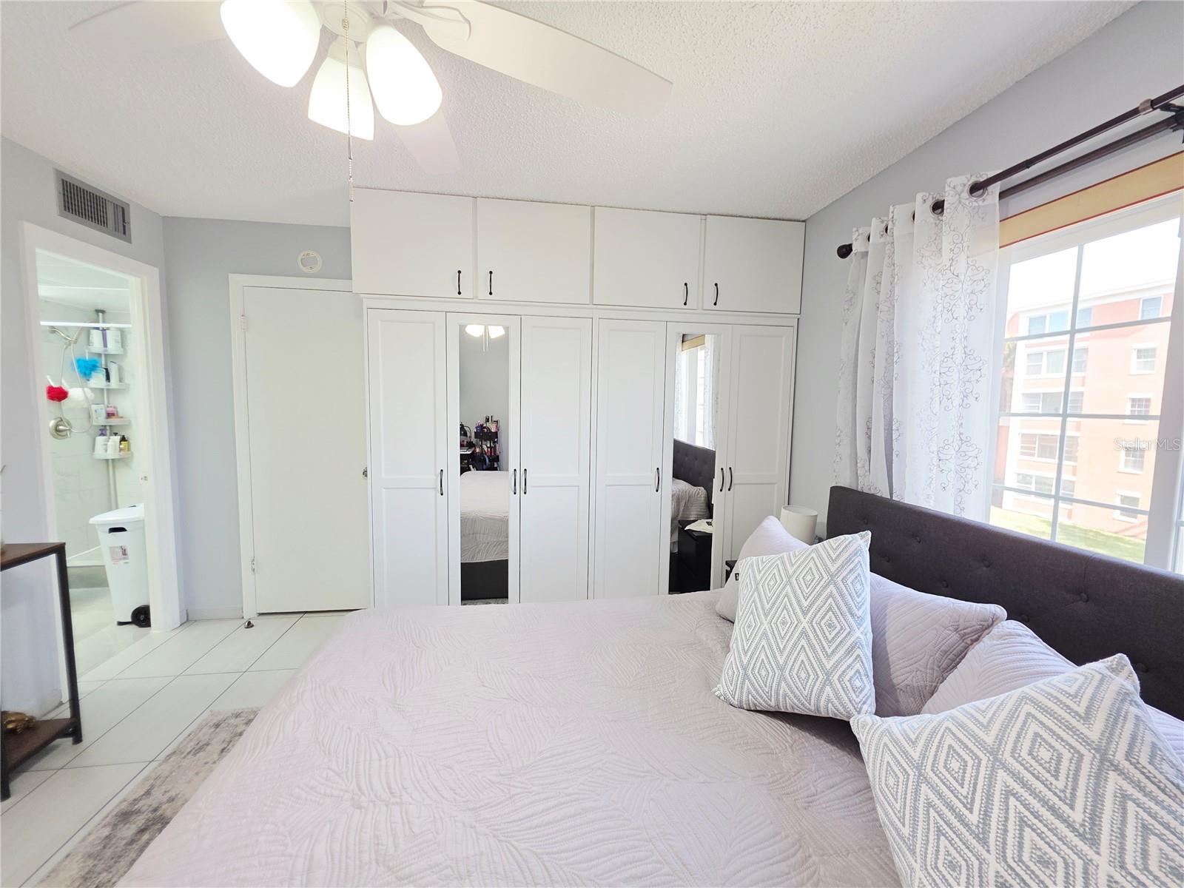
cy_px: 444
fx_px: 445
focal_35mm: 13
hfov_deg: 106.2
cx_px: 592
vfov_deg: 89.9
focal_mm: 2.2
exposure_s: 1/60
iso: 64
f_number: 1.9
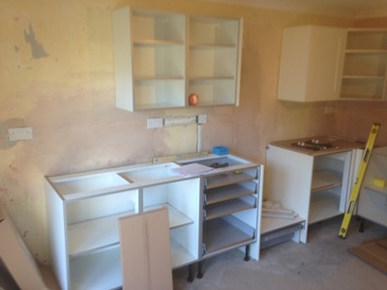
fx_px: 369
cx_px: 194
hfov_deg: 55.4
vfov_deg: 42.9
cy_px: 145
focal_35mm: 33
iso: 50
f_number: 2.4
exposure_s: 1/20
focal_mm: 4.12
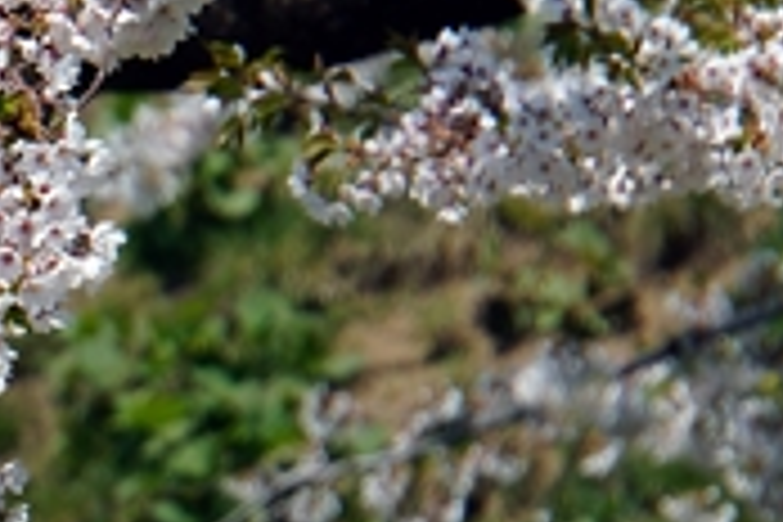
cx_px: -328
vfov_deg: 1.0
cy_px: 256
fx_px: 29947
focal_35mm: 1377
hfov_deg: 1.5
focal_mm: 200
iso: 100
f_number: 8
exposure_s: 1/320
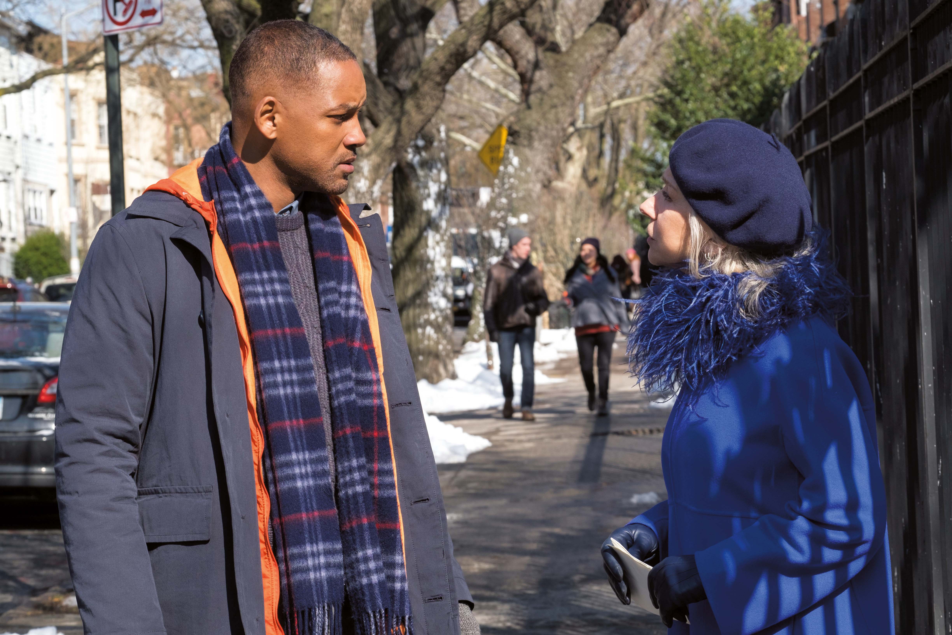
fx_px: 2724
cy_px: 318
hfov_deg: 19.8
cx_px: 476
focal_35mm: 103
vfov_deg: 13.3
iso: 400
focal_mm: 68.7
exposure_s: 1/250
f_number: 9
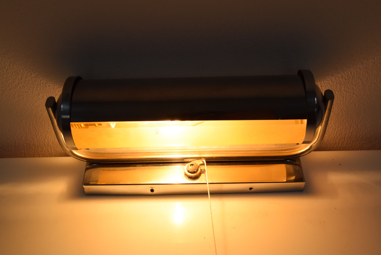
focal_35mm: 46
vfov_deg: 29.0
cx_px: 190
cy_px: 128
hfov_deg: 42.3
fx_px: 492
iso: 1600
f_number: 9
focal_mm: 31
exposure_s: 1/320
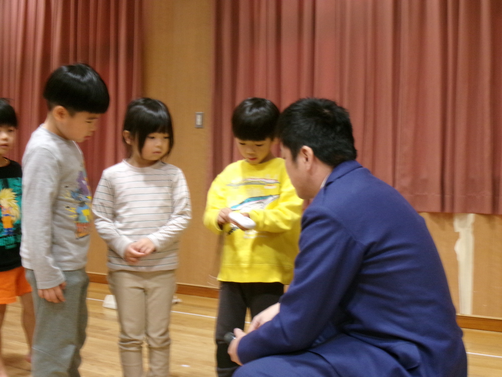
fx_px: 769
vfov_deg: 27.5
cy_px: 188
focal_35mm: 53
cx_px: 251
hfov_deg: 36.2
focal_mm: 9.5
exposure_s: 1/17
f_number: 4.9
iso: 498
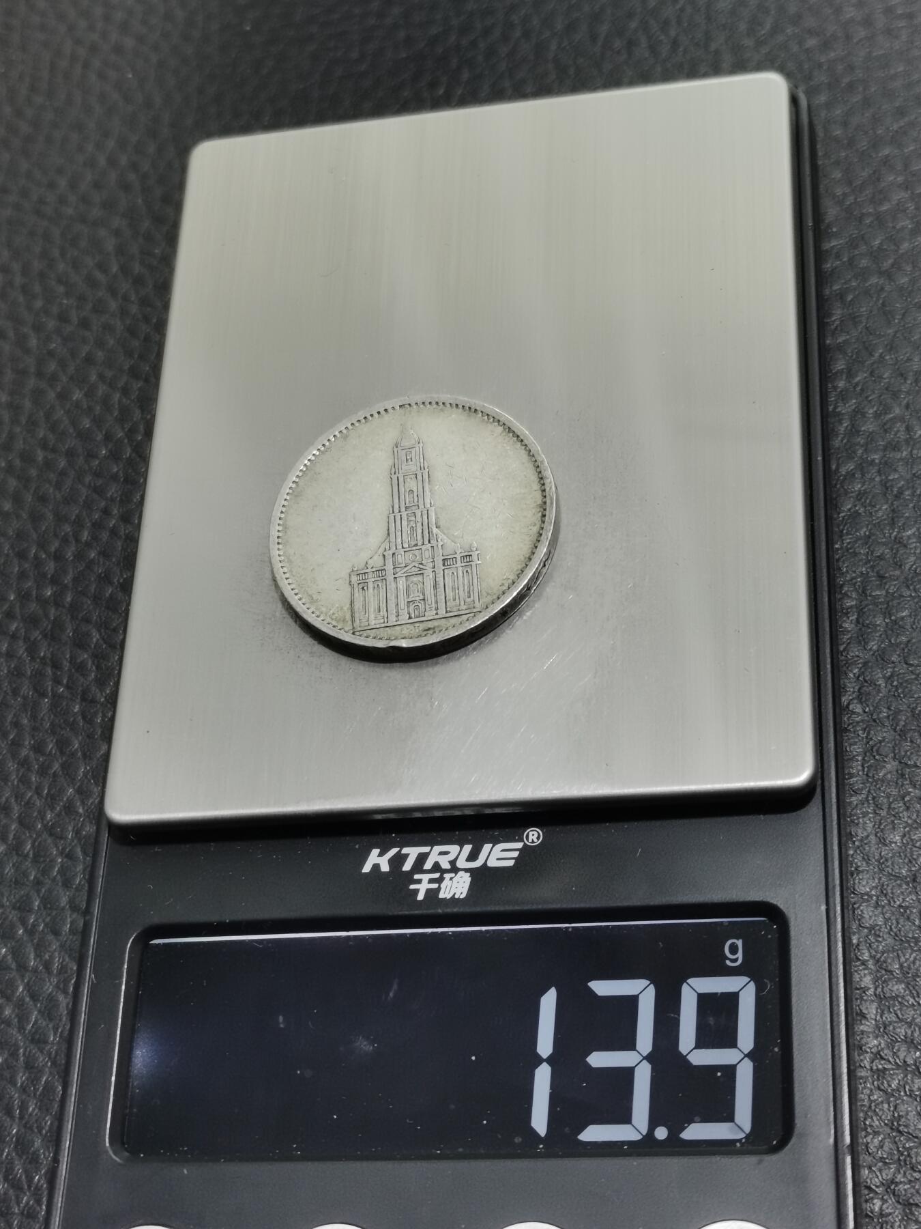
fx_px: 2128
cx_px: 460
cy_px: 614
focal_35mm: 60
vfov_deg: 32.2
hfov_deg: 24.4
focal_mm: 5.58
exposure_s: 1/120
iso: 125
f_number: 1.8
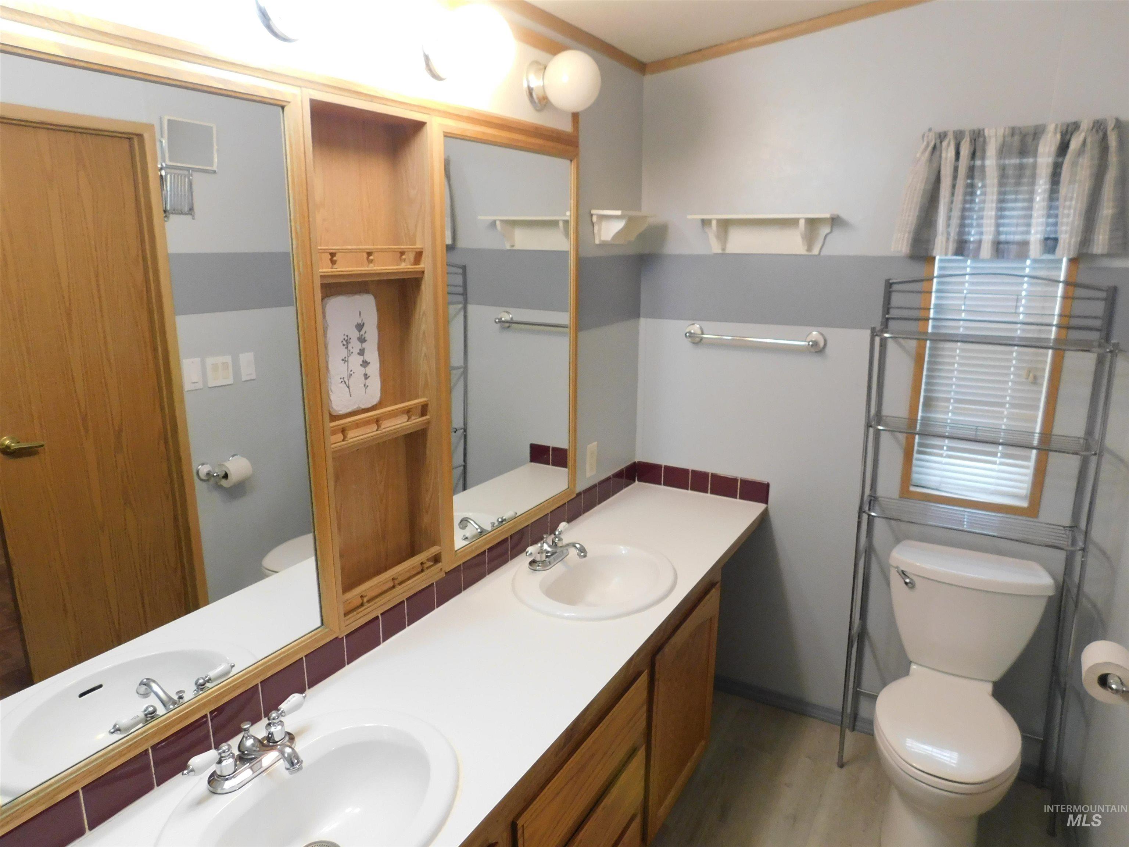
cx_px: 564
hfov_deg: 73.9
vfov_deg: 58.9
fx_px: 750
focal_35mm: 23
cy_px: 424
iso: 320
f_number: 3
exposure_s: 1/30
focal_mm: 4
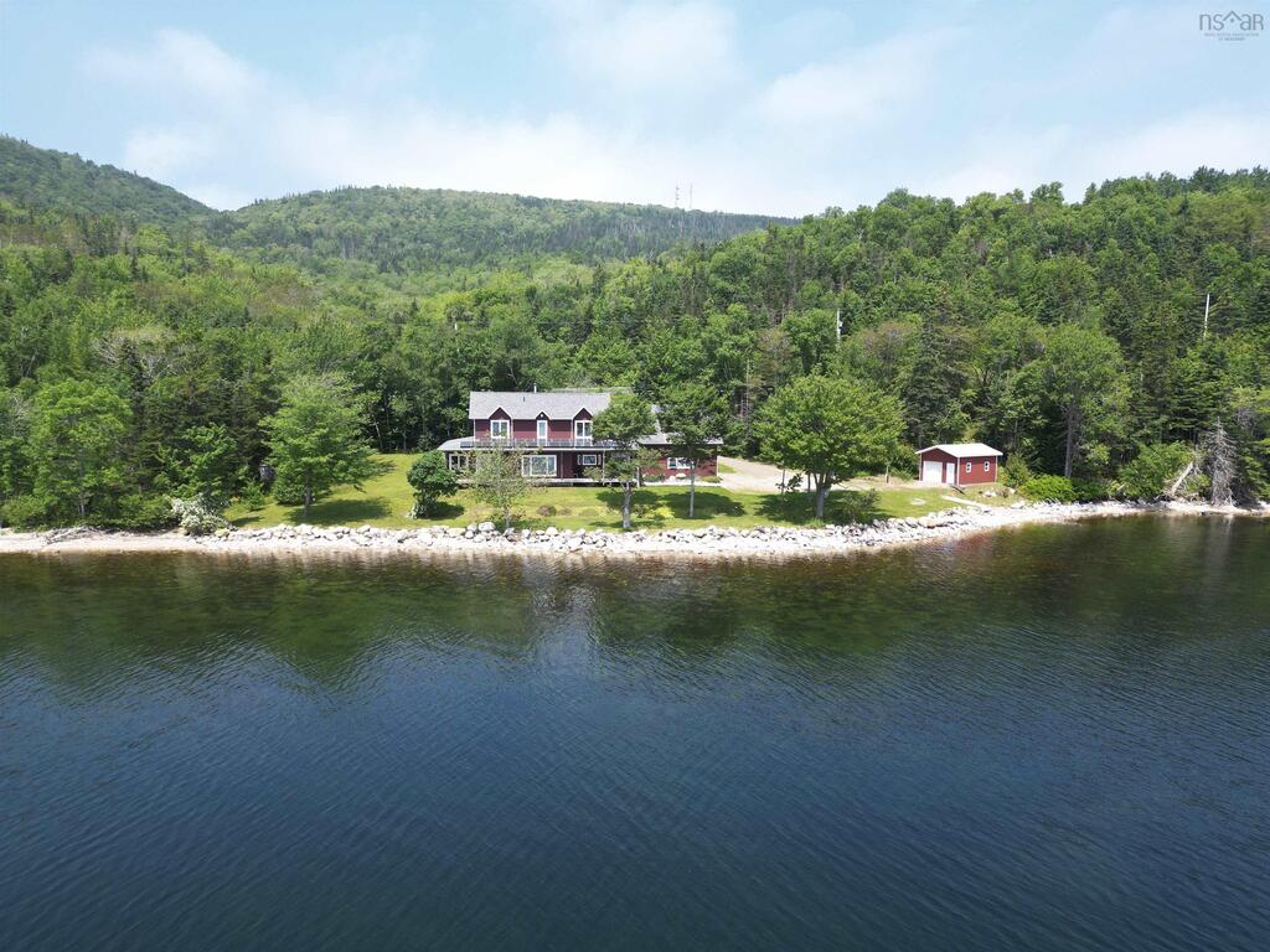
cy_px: 476
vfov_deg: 56.8
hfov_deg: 71.6
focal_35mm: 24
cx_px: 635
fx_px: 881
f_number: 1.7
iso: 100
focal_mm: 6.72
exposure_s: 1/1000
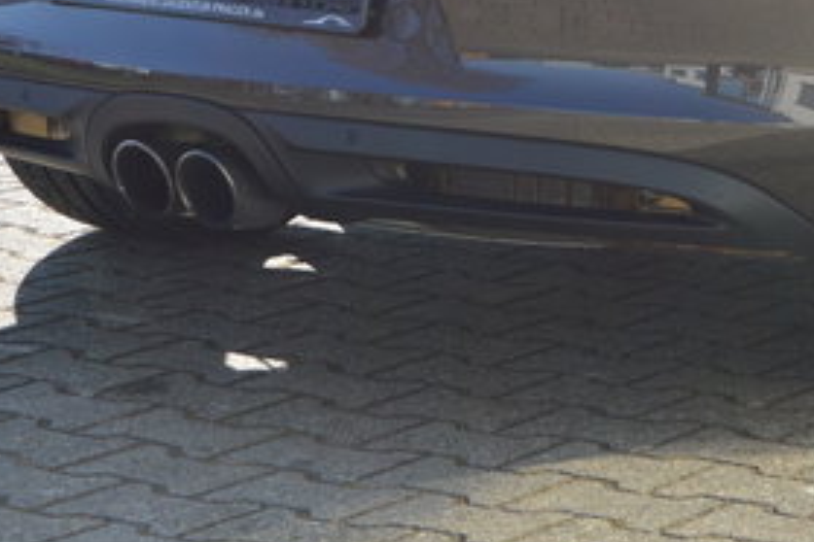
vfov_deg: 9.3
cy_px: -165
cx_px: 794
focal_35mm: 144
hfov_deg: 14.0
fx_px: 3264
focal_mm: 35
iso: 100
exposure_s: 1/200
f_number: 7.1
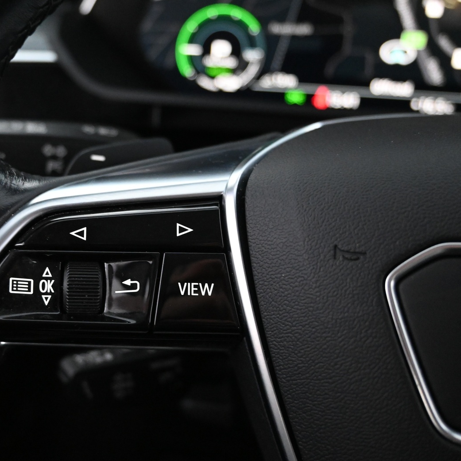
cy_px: 227
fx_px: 628
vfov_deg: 40.3
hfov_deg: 39.3
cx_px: 120
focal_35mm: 42
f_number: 4
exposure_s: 1/30
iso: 5000
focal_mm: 21
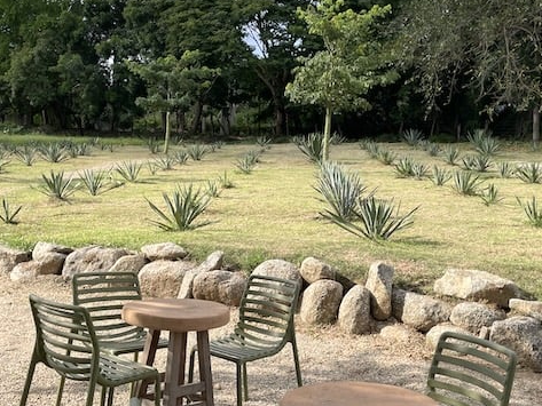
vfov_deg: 32.9
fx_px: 689
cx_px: 322
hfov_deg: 42.8
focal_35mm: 44
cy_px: 220
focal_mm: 4.2
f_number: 1.6
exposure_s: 1/1742
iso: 32
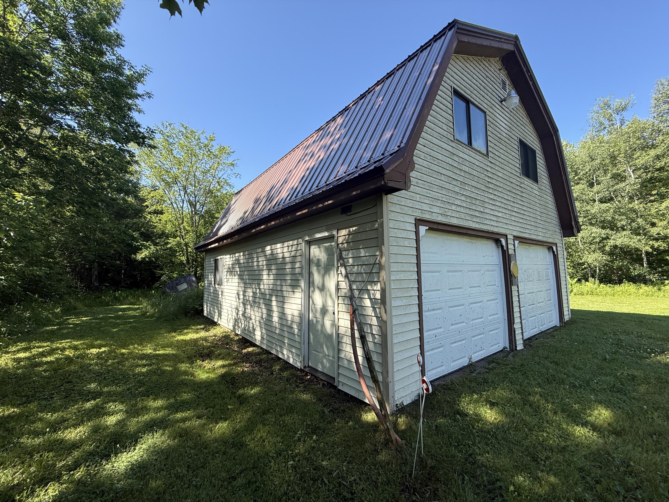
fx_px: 271
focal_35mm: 14
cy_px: 251
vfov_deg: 85.7
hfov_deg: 102.1
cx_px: 334
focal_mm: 2.22
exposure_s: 1/607
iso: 64
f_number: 2.2
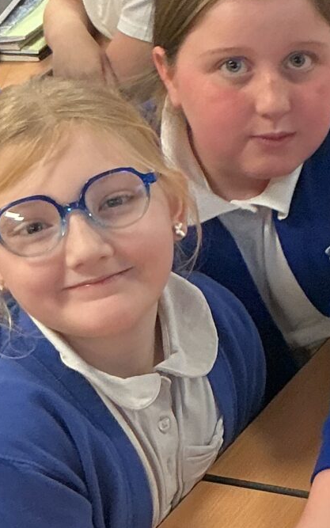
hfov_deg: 10.5
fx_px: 1698
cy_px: 257
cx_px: 574
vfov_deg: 17.7
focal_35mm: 118
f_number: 1.8
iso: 125
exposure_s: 1/60
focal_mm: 3
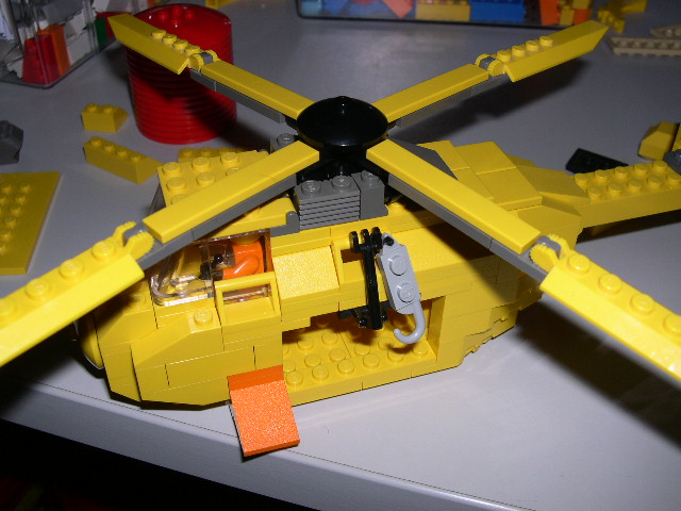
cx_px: 340
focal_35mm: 38
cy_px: 256
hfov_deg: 49.0
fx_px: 748
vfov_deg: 37.7
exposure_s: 1/60
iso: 100
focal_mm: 8
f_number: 7.6
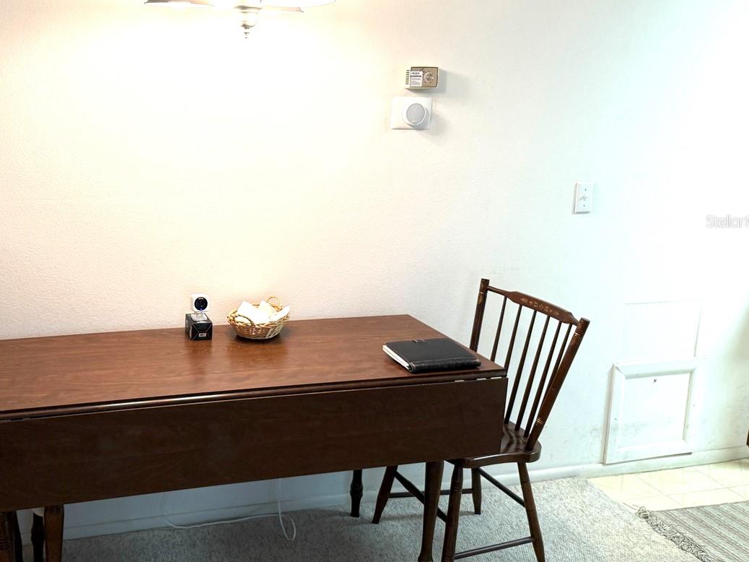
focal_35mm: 37
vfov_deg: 38.5
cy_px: 221
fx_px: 800
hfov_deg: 48.4
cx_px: 197
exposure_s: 1/60
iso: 125
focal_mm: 6.76
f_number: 1.78
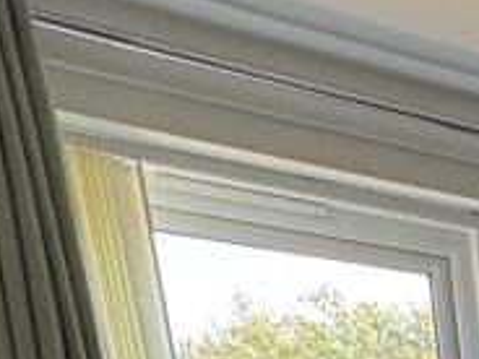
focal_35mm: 78
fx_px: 1079
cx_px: 919
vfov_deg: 13.6
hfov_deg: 18.2
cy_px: 864
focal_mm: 2.22
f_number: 2.2
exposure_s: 1/99
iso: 125
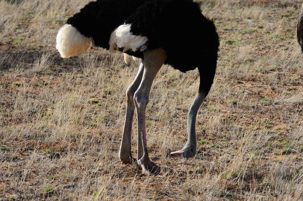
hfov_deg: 10.6
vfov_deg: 7.0
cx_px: 152
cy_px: 100
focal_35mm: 195
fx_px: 1637
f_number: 5
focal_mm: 130
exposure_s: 1/500
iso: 125
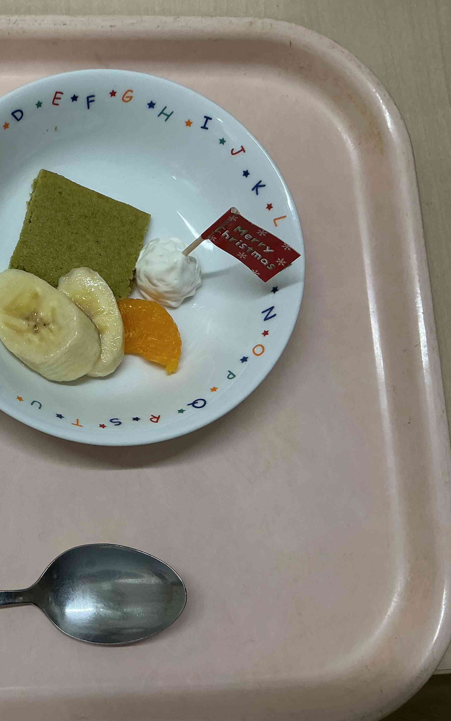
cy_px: 363
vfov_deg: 47.2
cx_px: -22
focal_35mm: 42
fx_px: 826
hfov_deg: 28.3
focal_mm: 3
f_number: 1.8
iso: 50
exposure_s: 1/120
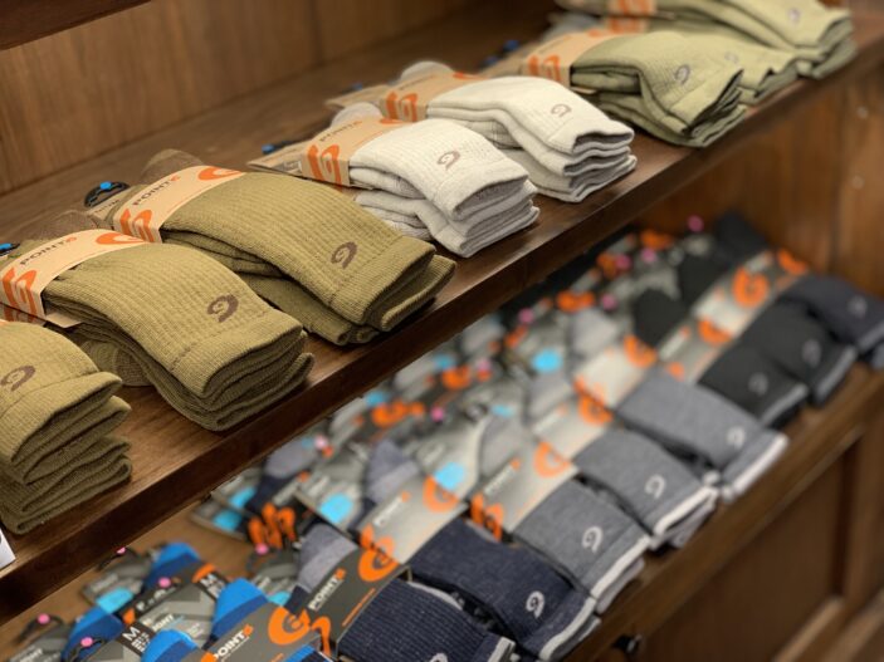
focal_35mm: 52
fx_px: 1328
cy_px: 331
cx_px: 442
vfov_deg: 28.0
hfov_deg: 36.8
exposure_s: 1/50
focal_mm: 6
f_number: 2.4
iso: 64
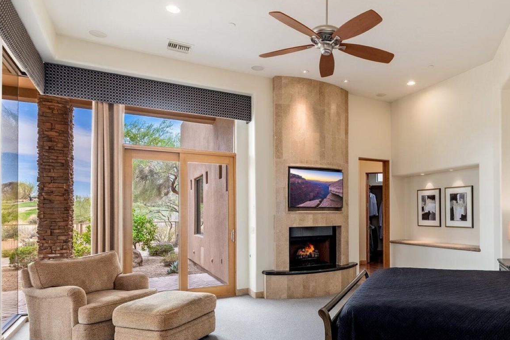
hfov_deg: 69.6
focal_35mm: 25
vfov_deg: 51.2
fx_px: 354
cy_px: 189
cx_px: 338
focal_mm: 16
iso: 250
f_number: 8
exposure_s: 1/500
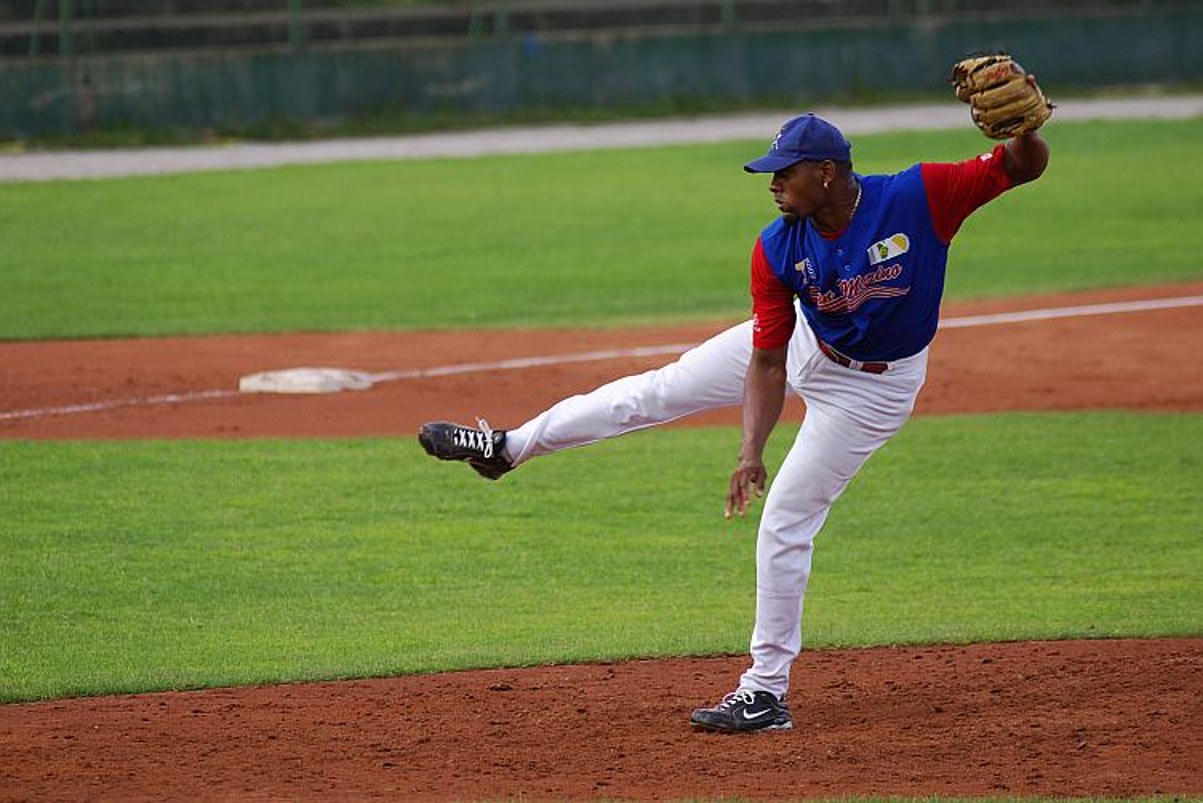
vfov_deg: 3.1
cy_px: 402
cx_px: 602
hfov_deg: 4.6
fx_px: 15042
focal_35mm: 450
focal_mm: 300
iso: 200
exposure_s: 1/640
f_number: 4.5
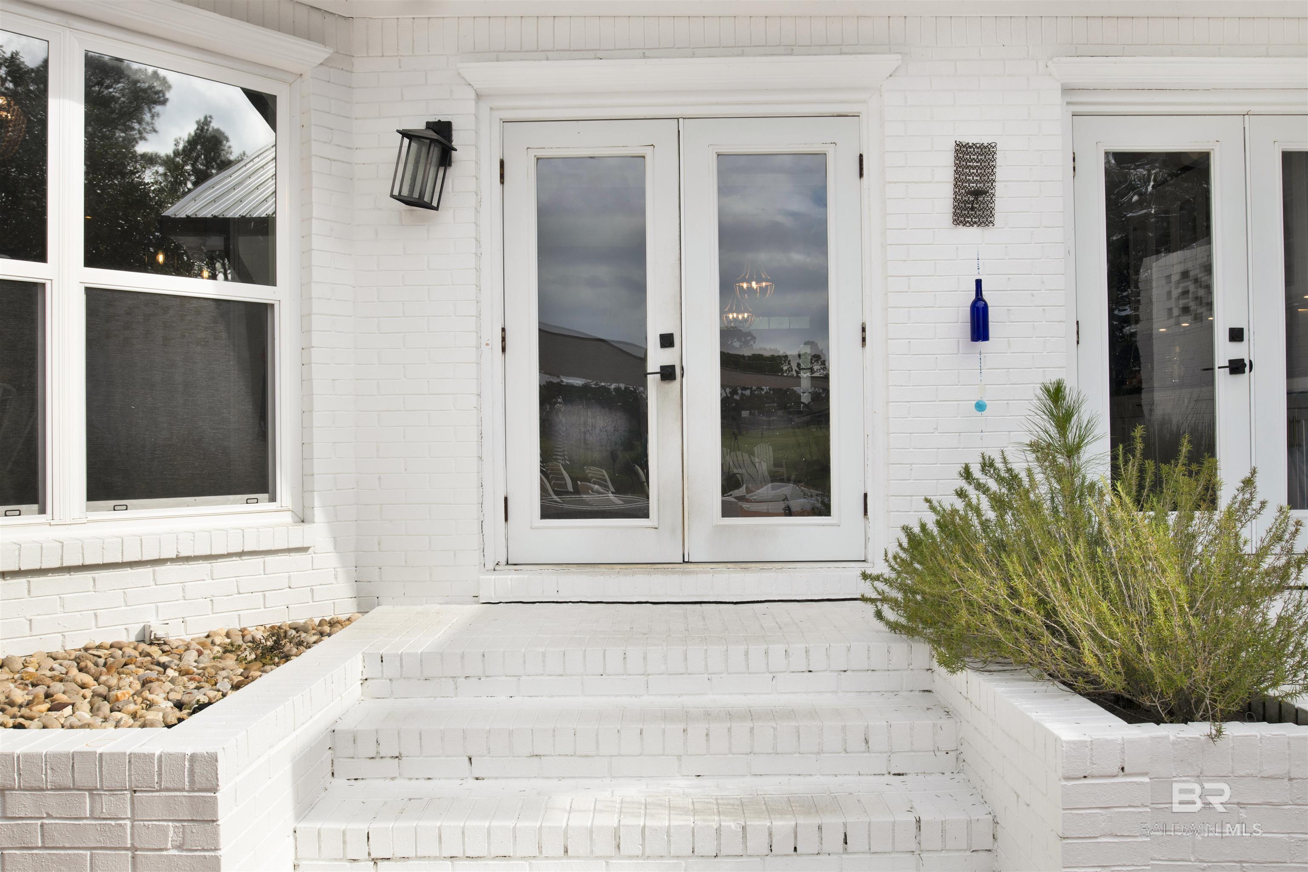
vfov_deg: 45.0
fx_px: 1054
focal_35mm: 29
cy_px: 436
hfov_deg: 63.7
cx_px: 654
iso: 200
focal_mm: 29
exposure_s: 1/200
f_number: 11
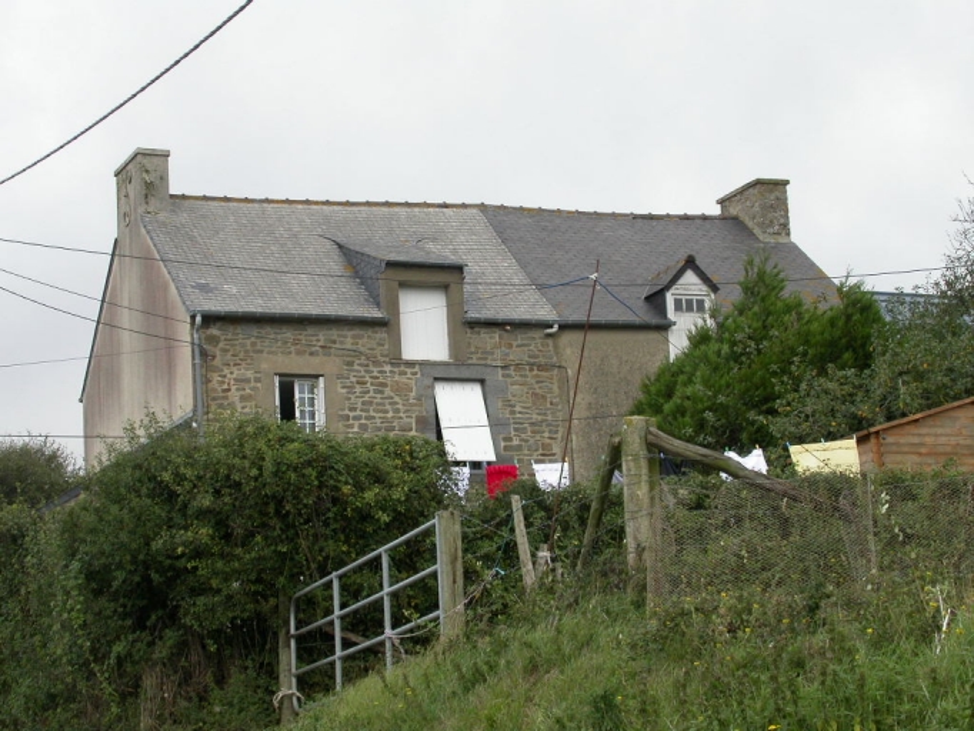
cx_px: 487
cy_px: 366
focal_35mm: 98
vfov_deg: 15.1
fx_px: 2758
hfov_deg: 20.0
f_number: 5
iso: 100
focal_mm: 20.4
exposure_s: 1/322
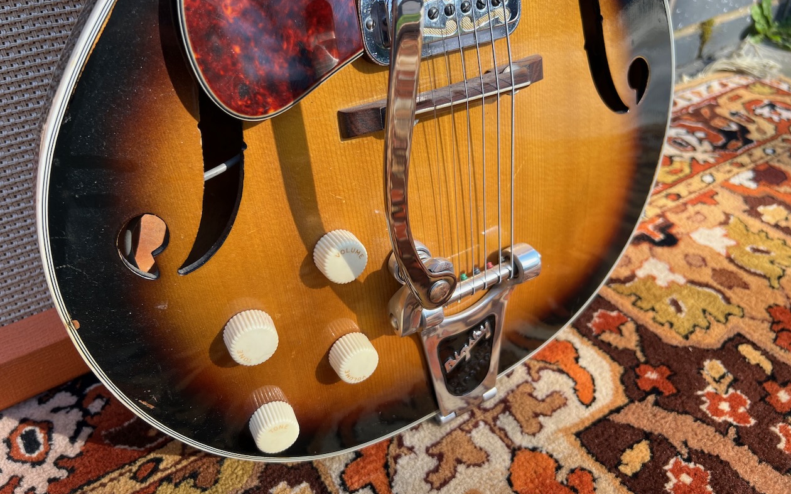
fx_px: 603
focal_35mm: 28
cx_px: 392
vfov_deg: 44.3
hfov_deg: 66.5
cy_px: 197
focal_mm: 5.7
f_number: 1.5
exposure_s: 1/628
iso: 50
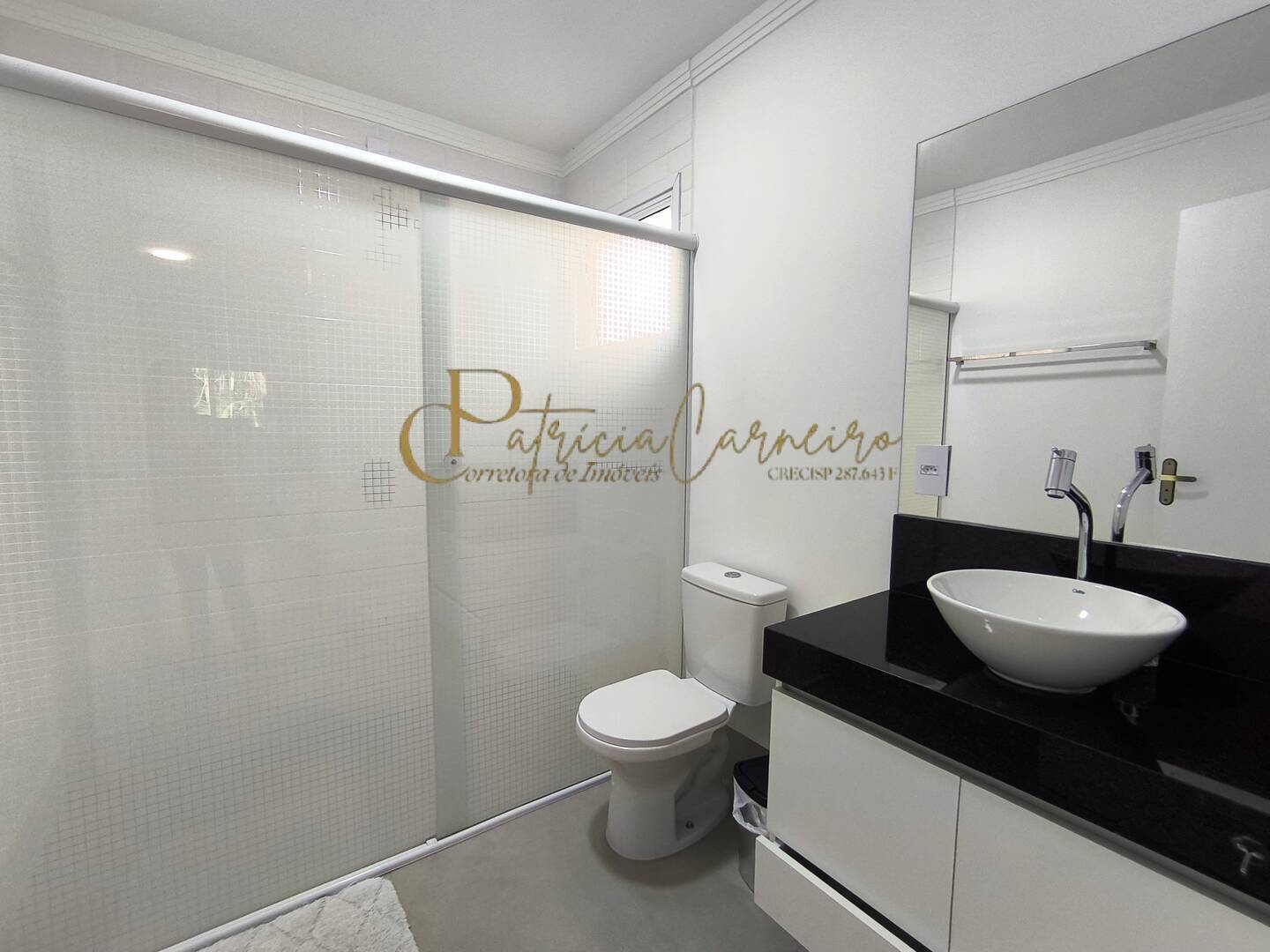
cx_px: 635
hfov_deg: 94.5
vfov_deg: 78.1
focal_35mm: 16
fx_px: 587
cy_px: 476
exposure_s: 1/60
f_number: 2.2
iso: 125
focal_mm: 1.65
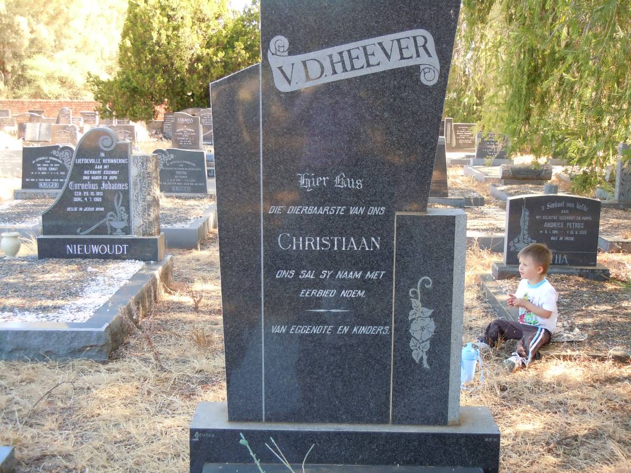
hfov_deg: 36.8
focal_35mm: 52
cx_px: 316
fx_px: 948
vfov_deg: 28.0
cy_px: 236
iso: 200
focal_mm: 9.3
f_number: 3.9
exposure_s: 1/60
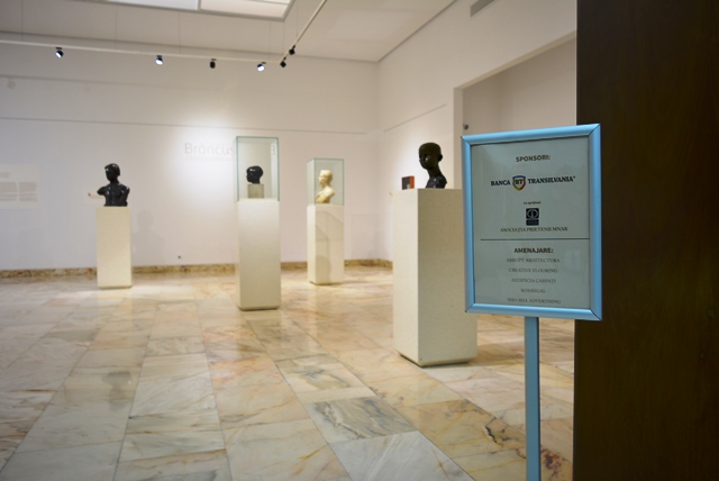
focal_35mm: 27
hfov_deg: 67.3
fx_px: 540
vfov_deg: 48.0
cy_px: 240
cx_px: 360
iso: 100
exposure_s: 1/15
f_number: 3.5
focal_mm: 18
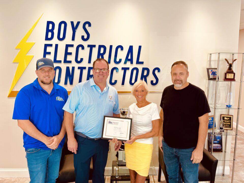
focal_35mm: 24
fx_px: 169
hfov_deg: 71.6
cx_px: 122
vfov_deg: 56.8
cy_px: 92
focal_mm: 6.76
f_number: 1.78
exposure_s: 1/60
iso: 125
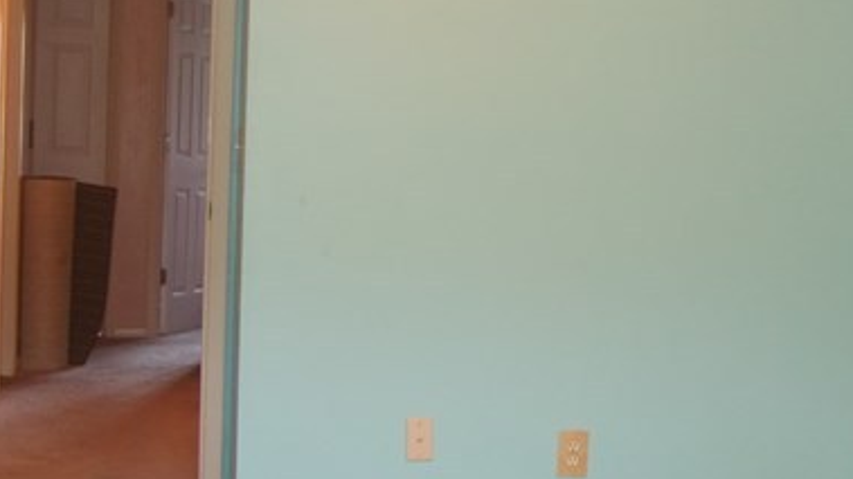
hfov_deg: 24.2
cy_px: 223
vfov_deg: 14.1
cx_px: 766
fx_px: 1933
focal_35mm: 86
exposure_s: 1/15
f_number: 3.5
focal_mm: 19
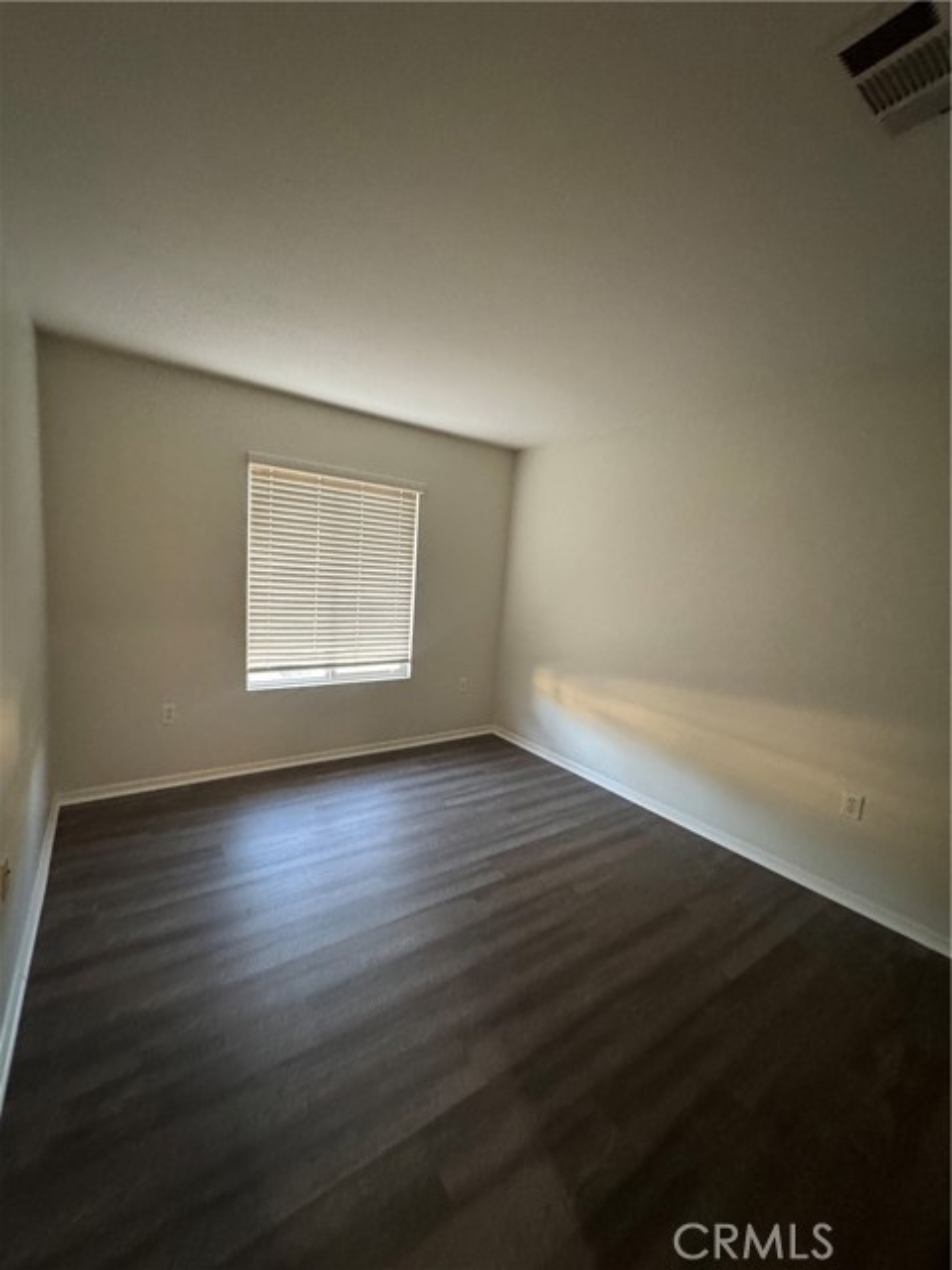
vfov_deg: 102.1
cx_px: 476
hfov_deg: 85.7
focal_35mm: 14
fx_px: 513
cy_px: 635
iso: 800
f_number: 2.2
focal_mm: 2.22
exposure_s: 1/60
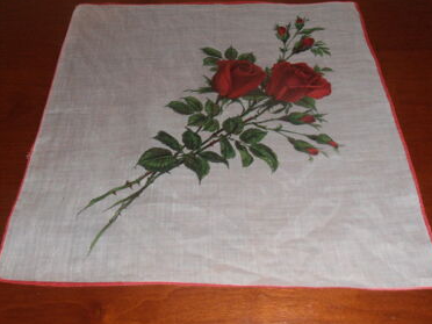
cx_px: 221
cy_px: 183
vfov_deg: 45.3
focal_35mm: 31
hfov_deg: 58.3
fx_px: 387
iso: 125
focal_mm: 4.2
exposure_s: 1/30
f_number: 3
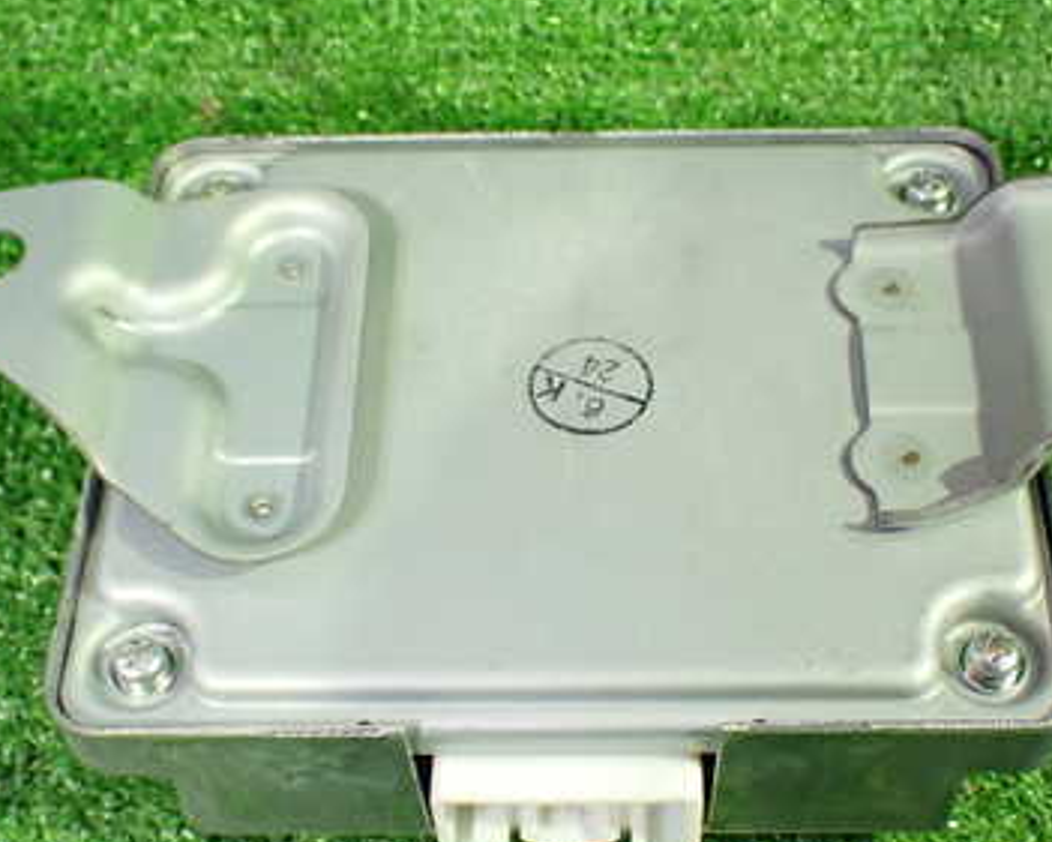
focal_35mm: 60
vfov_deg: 25.4
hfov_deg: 31.4
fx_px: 1869
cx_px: 572
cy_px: 482
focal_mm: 6.37
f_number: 2.5
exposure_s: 1/40
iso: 800
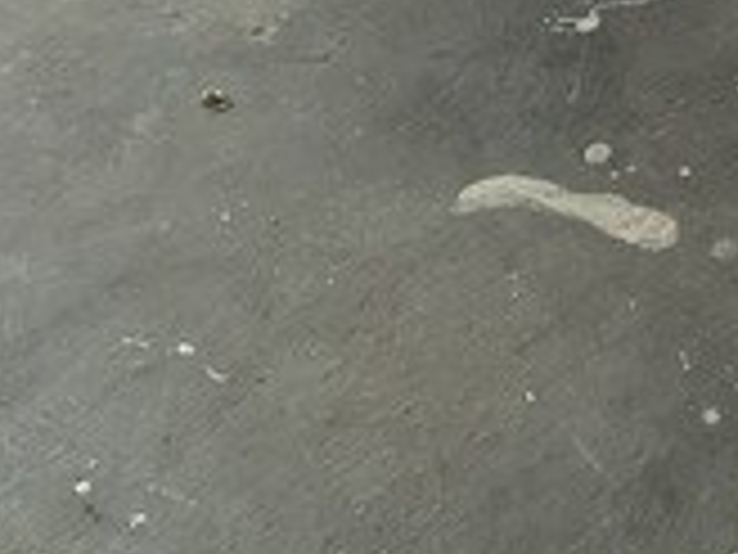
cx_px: 896
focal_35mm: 113
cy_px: -396
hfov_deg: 16.7
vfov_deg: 12.2
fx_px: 2409
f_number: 1.8
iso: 64
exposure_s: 1/50
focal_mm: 3
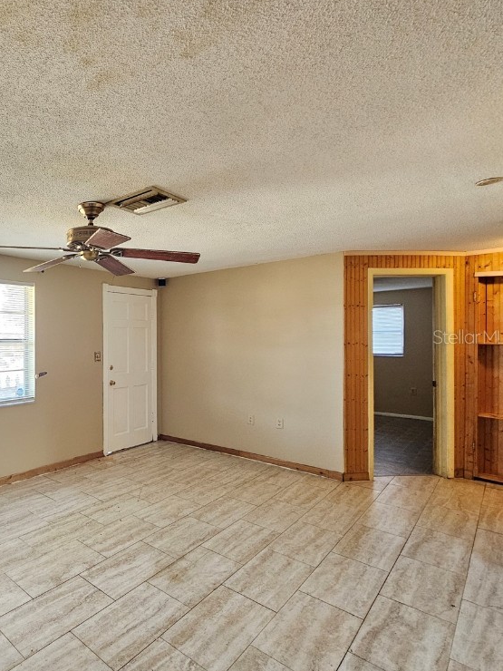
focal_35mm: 18
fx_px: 349
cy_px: 336
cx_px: 54
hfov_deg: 61.0
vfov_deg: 87.8
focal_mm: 2.2
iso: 320
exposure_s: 1/40
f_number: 2.2
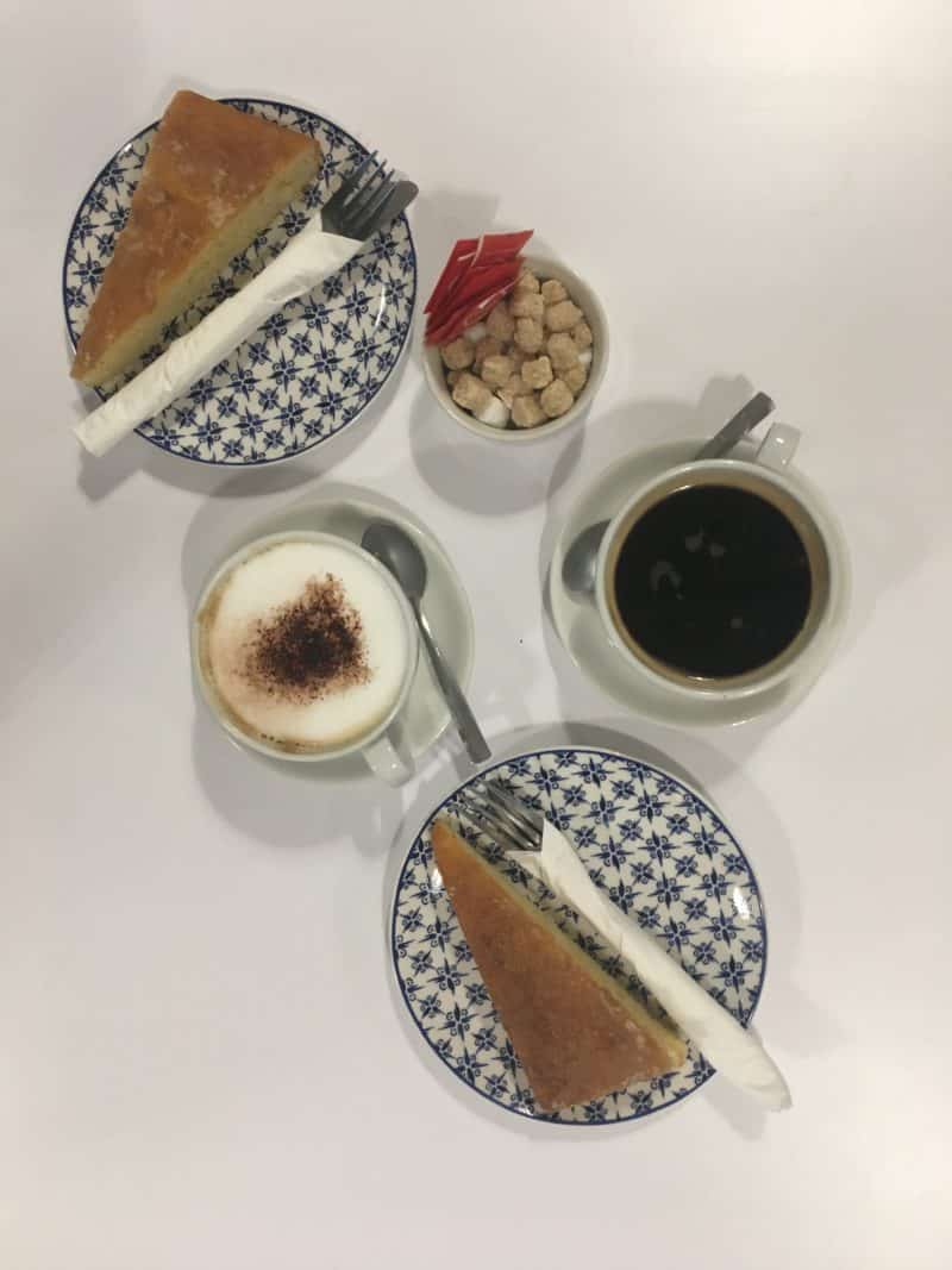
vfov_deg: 61.7
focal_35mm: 29
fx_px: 1064
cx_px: 476
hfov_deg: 48.2
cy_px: 635
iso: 125
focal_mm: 4.15
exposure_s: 1/33
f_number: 2.2
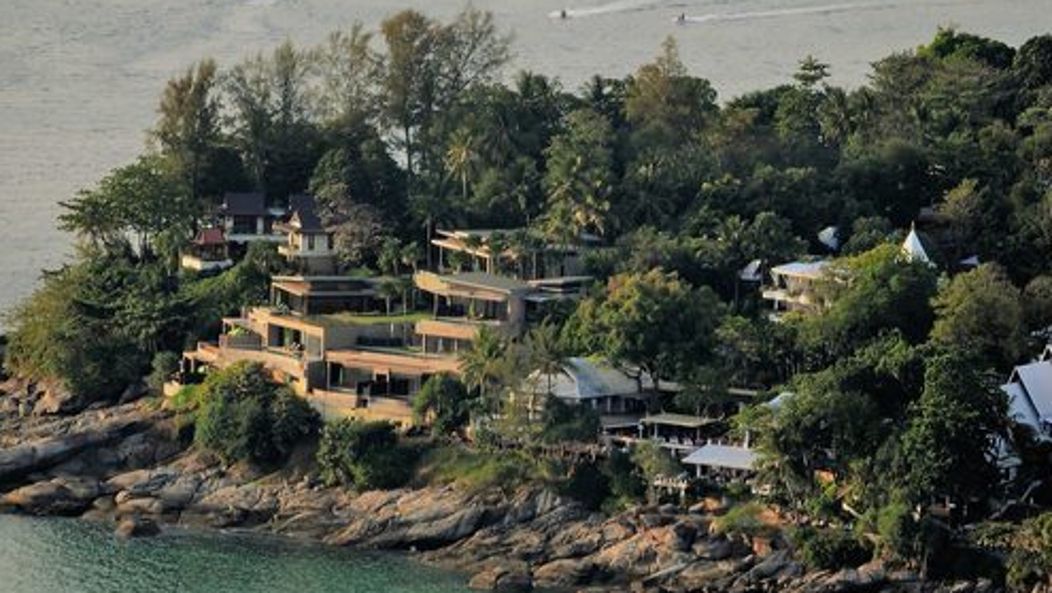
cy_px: 332
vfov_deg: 3.1
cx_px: 567
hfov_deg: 5.4
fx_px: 11135
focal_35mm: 399
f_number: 5.3
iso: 125
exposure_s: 1/200
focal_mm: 210
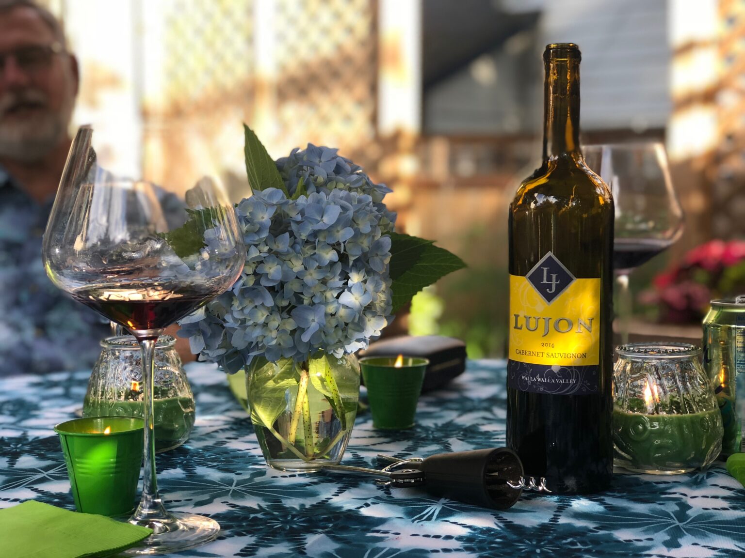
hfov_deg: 33.8
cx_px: 372
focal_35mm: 57
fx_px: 1227
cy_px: 279
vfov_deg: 25.7
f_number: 2.8
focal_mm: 6.6
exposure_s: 1/60
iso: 25
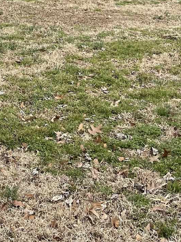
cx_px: -62
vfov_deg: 23.9
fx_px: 565
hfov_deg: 17.0
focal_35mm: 81
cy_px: 64
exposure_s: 1/2288
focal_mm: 5.1
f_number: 1.6
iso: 32
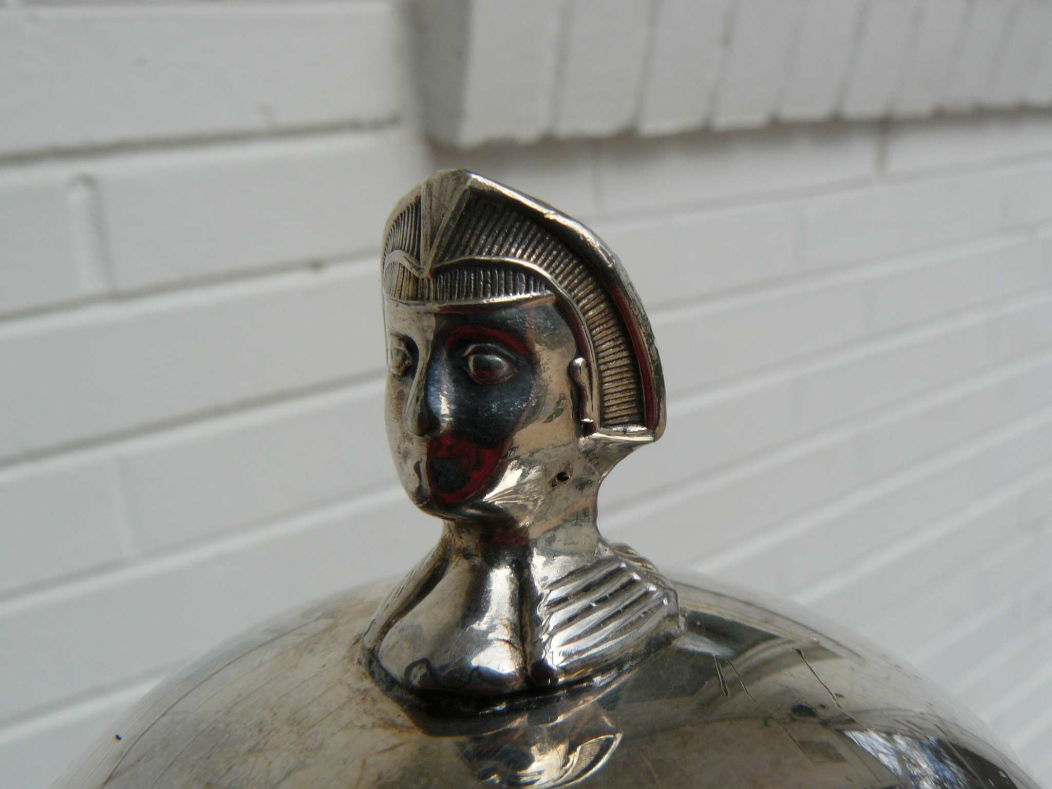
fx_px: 1094
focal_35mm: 36
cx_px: 526
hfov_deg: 51.4
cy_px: 394
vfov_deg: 39.7
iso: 100
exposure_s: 1/250
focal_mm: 6
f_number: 5.6
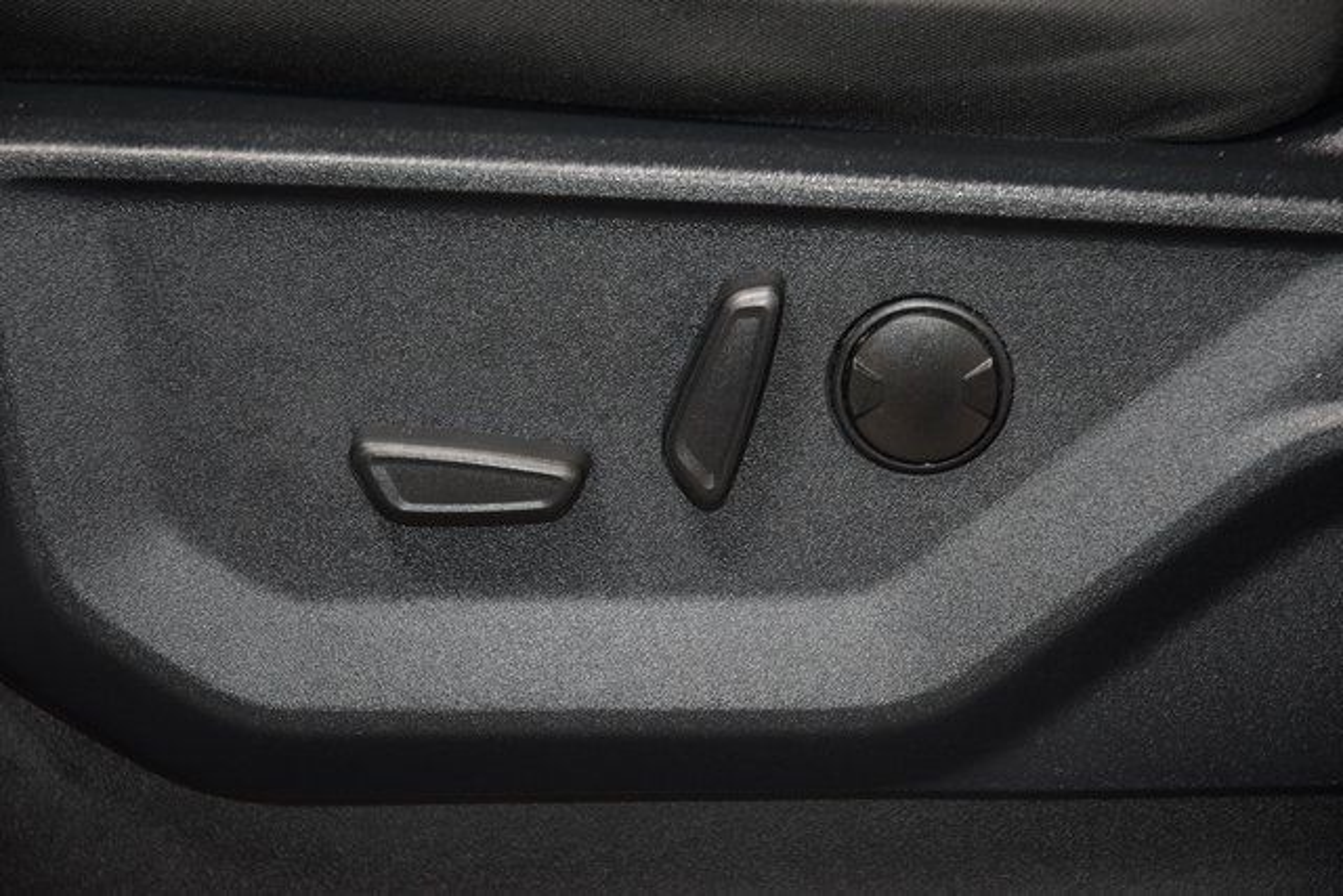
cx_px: 672
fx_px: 3918
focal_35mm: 105
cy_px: 448
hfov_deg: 19.5
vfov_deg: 13.0
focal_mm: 70
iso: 2500
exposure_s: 1/40
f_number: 4.5
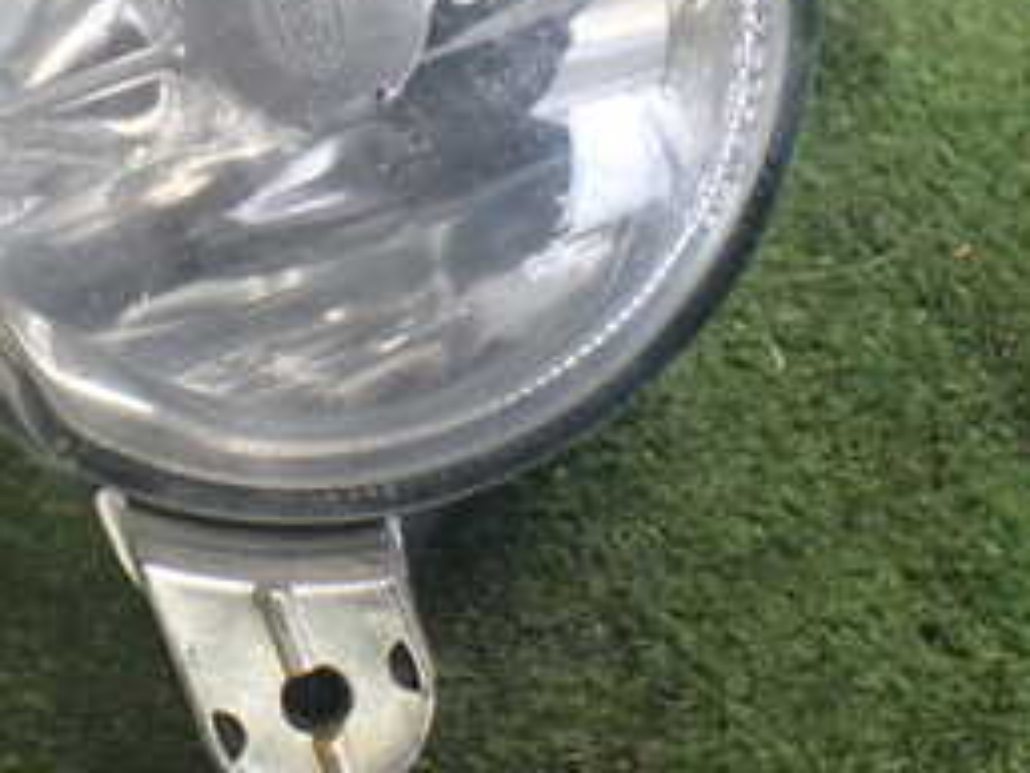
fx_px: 2084
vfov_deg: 20.5
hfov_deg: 27.3
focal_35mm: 70
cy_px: 40
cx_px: 232
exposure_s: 1/60
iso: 800
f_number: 2.3
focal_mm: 5.4
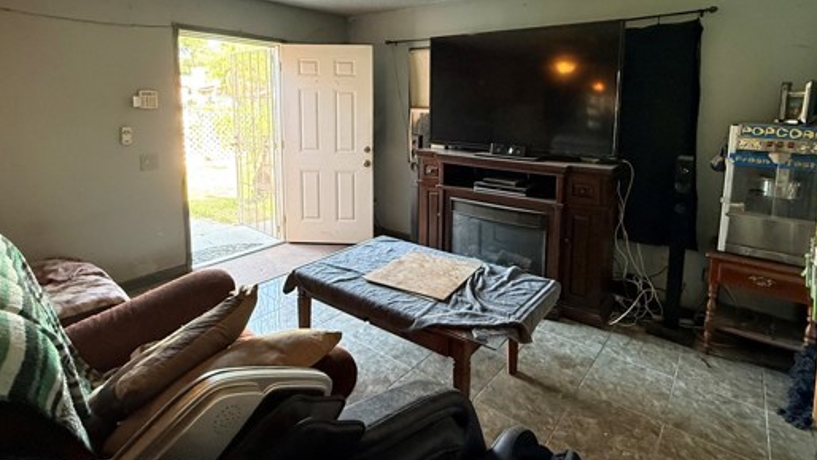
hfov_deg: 89.2
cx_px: 458
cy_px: 150
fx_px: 412
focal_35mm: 19
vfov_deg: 56.9
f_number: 2.2
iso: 400
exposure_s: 1/60
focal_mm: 2.22
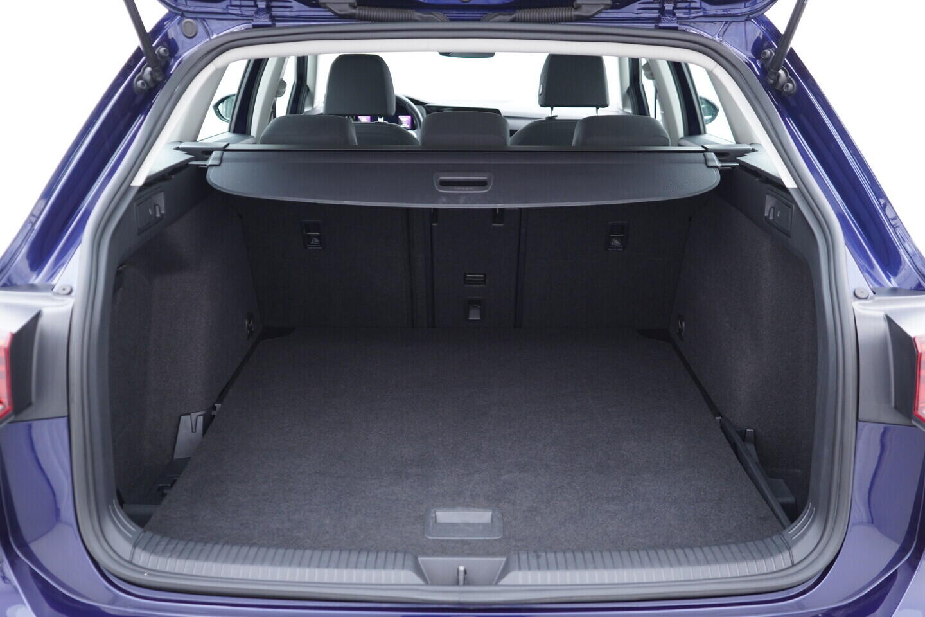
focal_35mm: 36
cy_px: 308
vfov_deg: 36.9
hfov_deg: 53.1
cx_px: 462
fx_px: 925
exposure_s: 1/40
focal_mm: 24
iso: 400
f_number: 2.8
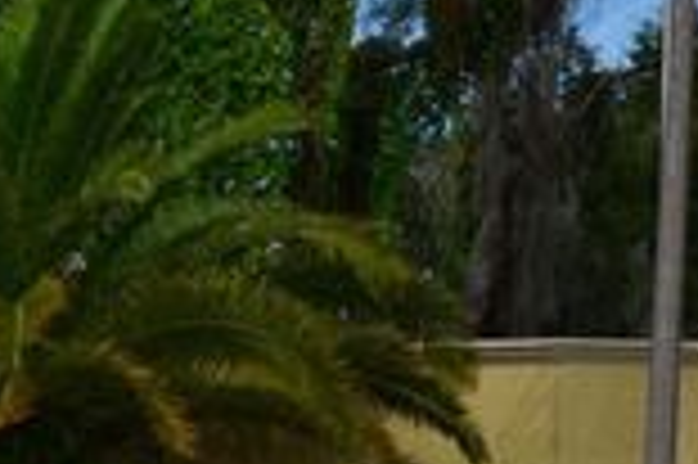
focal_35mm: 161
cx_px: -23
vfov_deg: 8.3
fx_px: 3118
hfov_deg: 12.6
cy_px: 698
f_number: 11
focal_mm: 26
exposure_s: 1/160
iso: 100
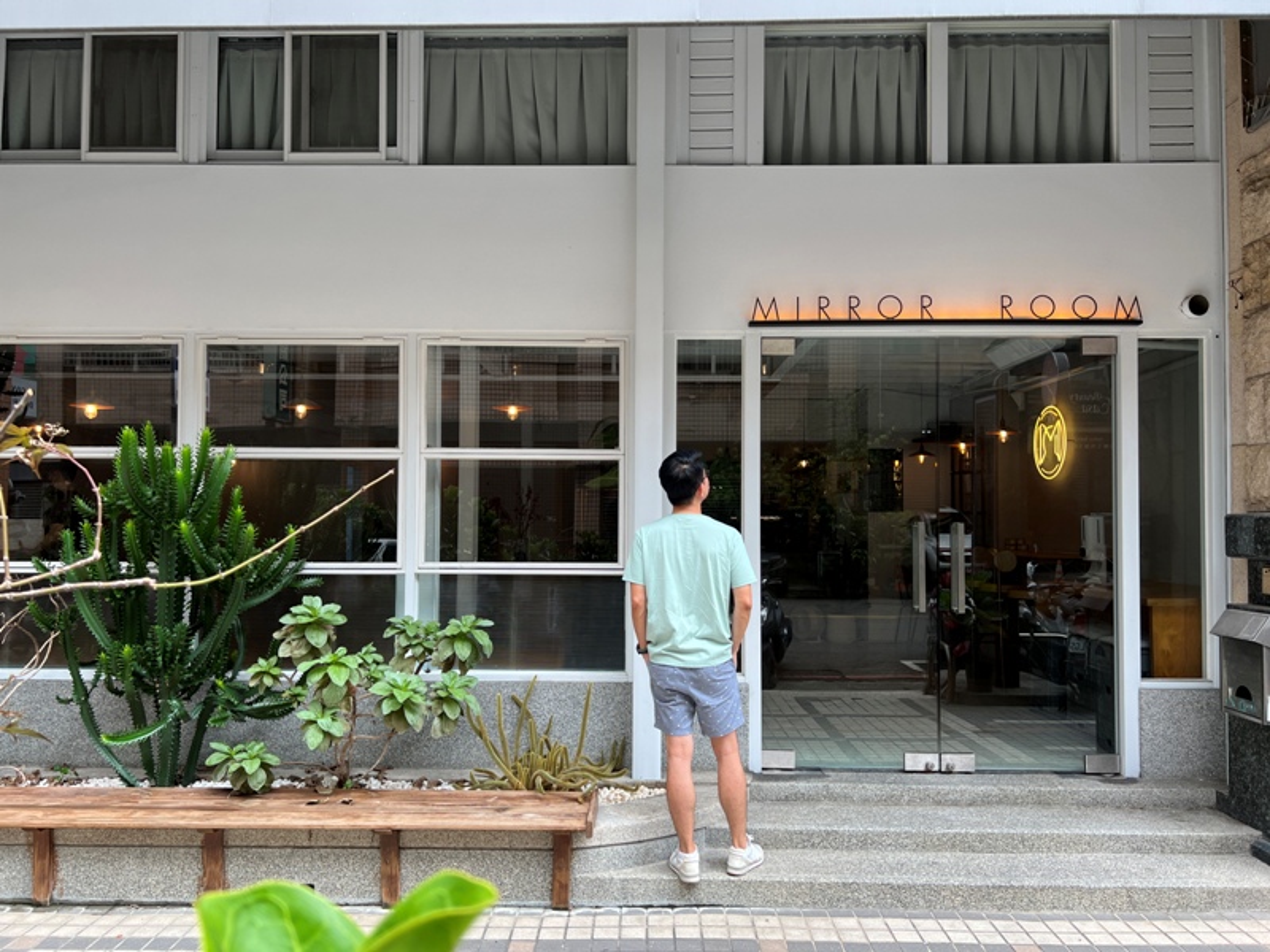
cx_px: 635
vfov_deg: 53.1
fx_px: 954
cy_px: 476
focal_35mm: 26
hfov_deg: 67.3
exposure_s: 1/374
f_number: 1.5
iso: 50
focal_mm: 5.7
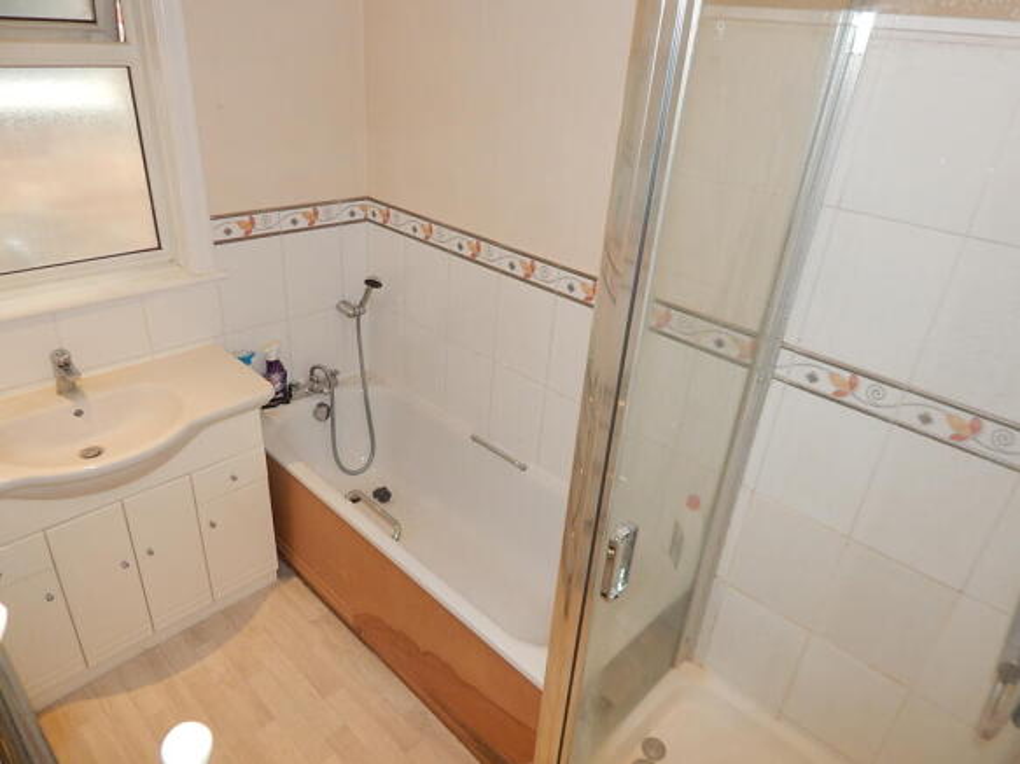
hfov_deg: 73.9
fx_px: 678
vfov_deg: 58.9
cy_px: 382
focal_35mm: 23
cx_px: 510
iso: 200
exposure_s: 1/30
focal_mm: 4
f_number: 3
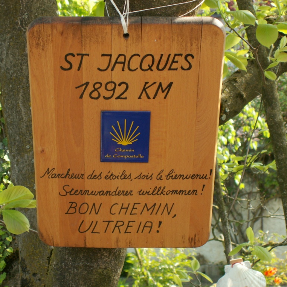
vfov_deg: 18.3
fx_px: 891
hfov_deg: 18.3
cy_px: 144
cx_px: 101
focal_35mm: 95
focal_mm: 13.4
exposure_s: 1/100
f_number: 3.5
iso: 50
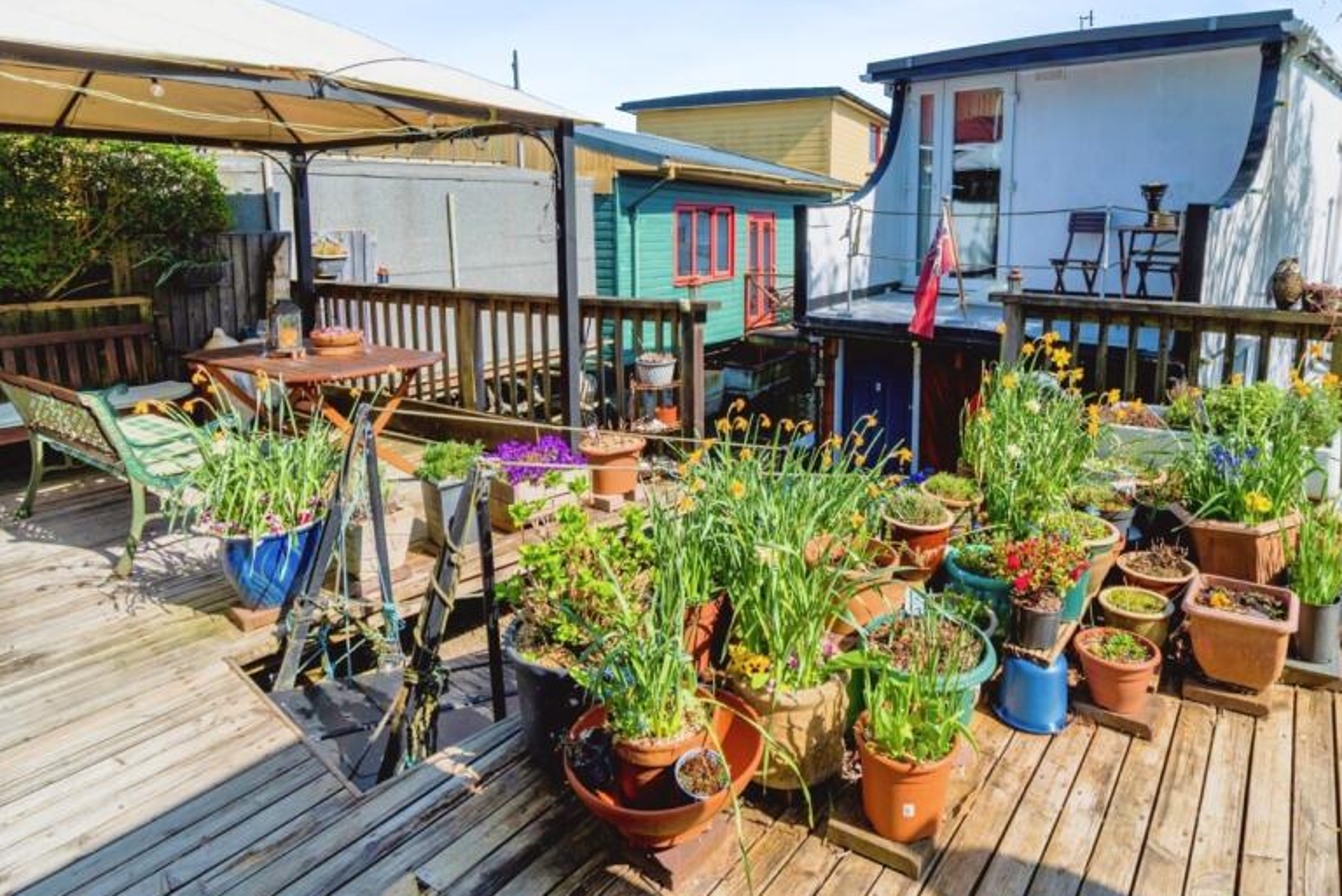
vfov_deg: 61.6
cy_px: 370
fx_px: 746
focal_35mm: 20
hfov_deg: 83.4
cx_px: 769
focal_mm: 10
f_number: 7.1
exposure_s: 1/800
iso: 200
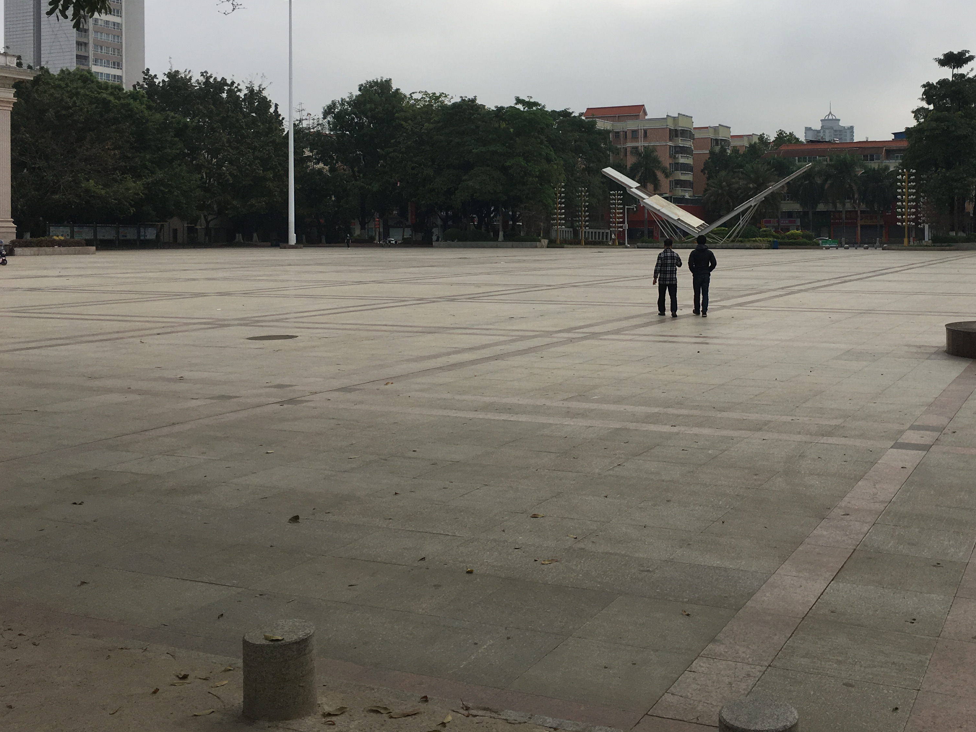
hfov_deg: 47.3
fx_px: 1100
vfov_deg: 36.4
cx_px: 624
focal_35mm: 39
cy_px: 242
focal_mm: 4.15
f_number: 2.2
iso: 25
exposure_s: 1/1304
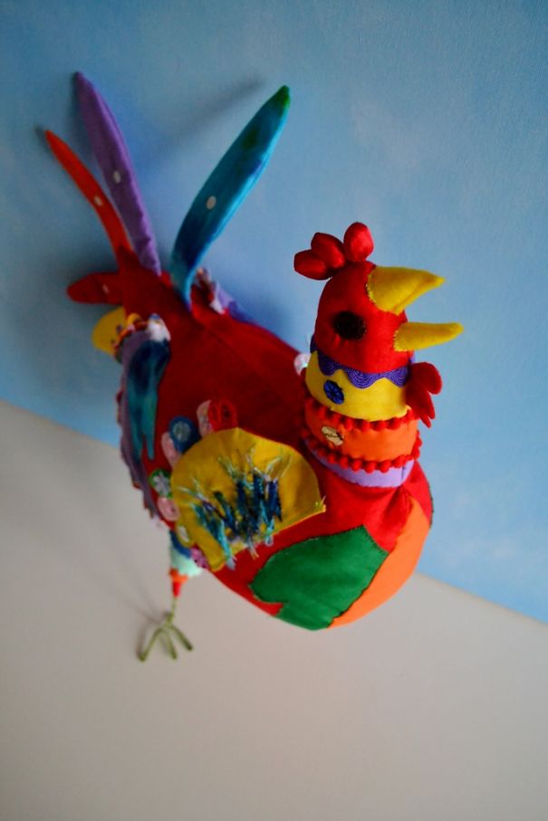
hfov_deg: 40.0
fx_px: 753
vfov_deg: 57.2
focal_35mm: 33
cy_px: 410
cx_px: 274
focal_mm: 22
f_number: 3.8
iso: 3200
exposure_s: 1/250
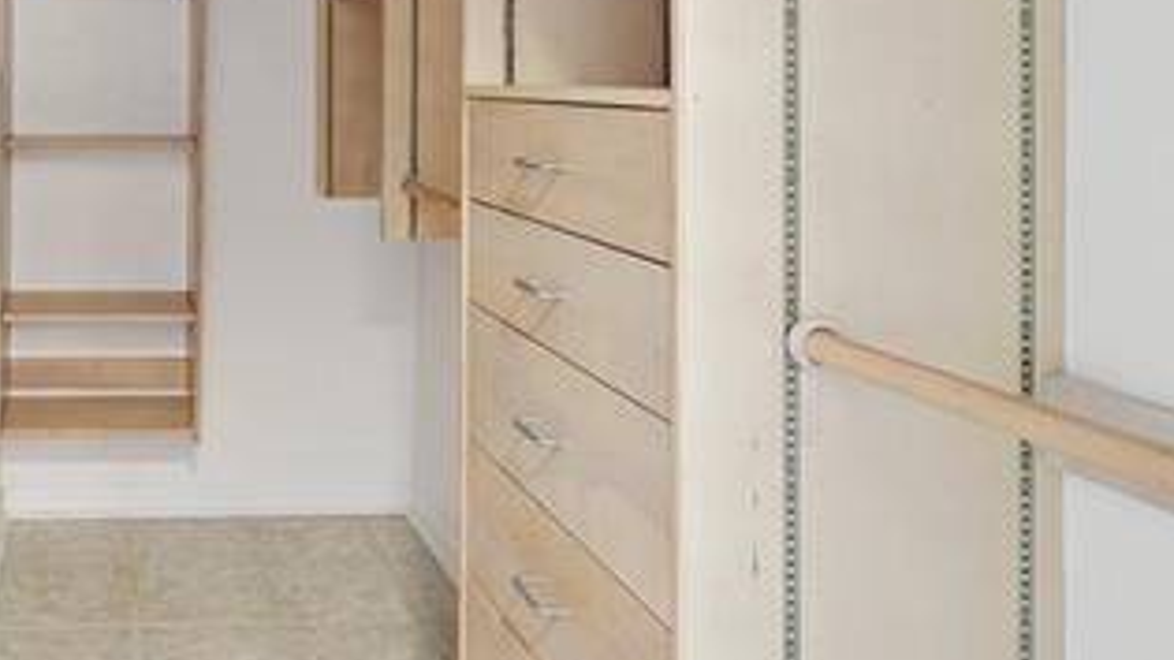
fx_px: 1058
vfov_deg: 33.1
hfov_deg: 52.6
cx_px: 168
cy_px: 82
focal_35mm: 34
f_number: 13
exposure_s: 1.3
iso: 400
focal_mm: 16
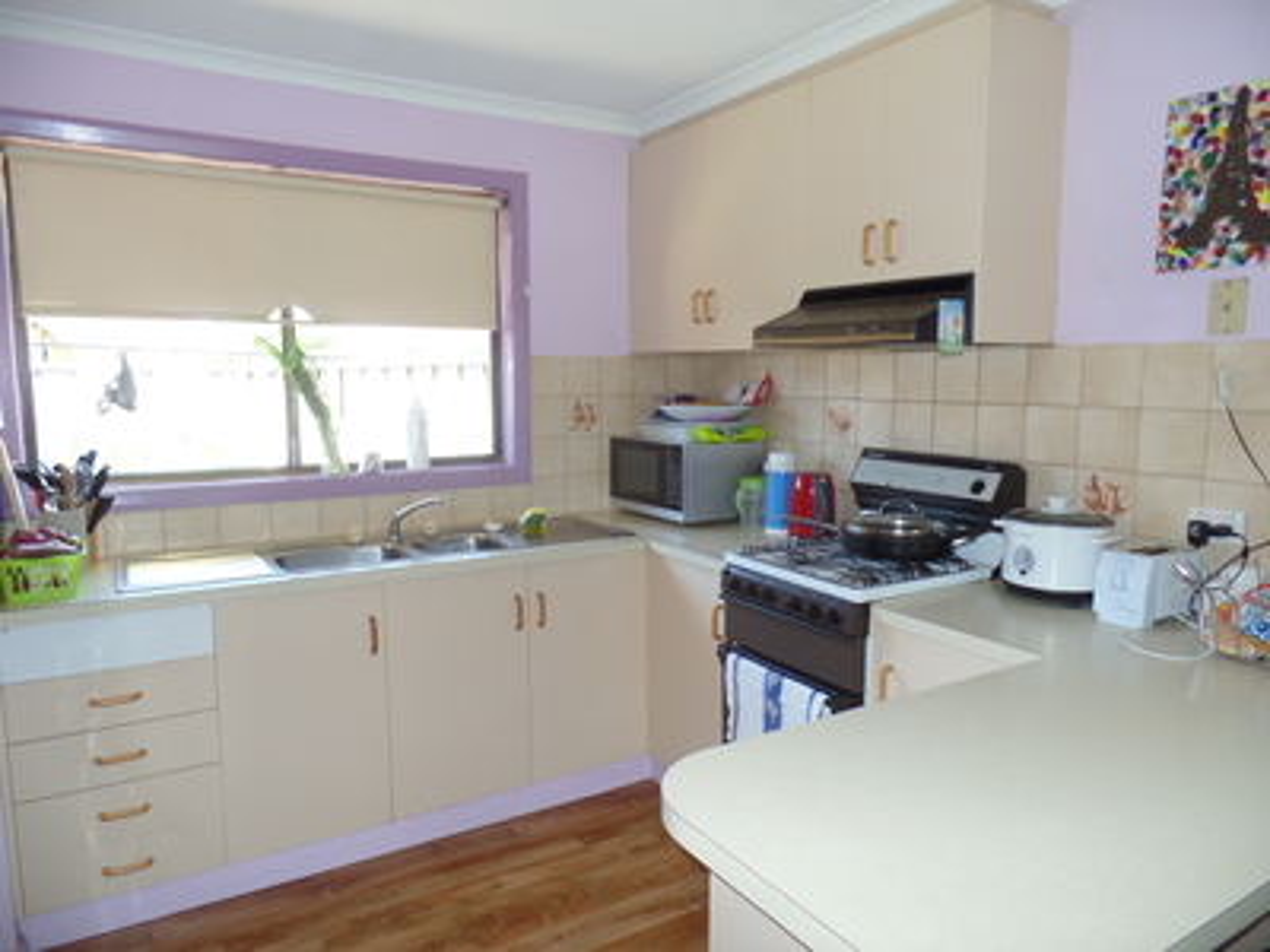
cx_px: 635
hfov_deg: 73.9
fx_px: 844
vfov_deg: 58.9
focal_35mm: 23
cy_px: 476
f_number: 2.8
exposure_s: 1/30
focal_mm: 4.1
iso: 120
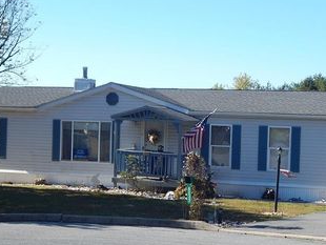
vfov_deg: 17.0
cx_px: 189
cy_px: 150
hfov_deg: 22.5
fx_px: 820
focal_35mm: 87
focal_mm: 9.7
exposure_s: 1/640
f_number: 3.8
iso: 125
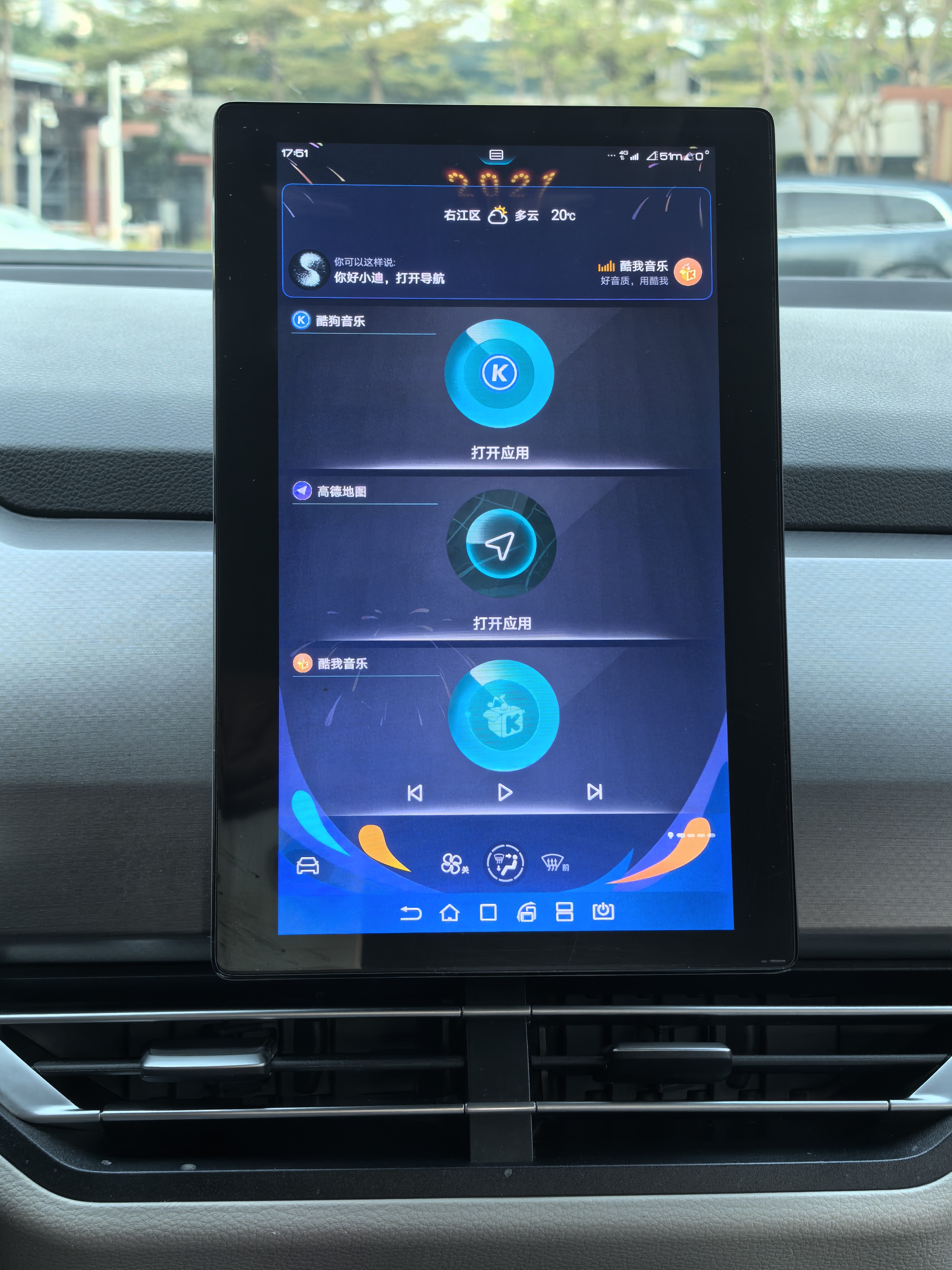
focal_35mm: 54
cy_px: 635
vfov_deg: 35.5
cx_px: 476
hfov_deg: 27.0
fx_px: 1980
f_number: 2
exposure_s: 1/100
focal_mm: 6.98
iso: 200
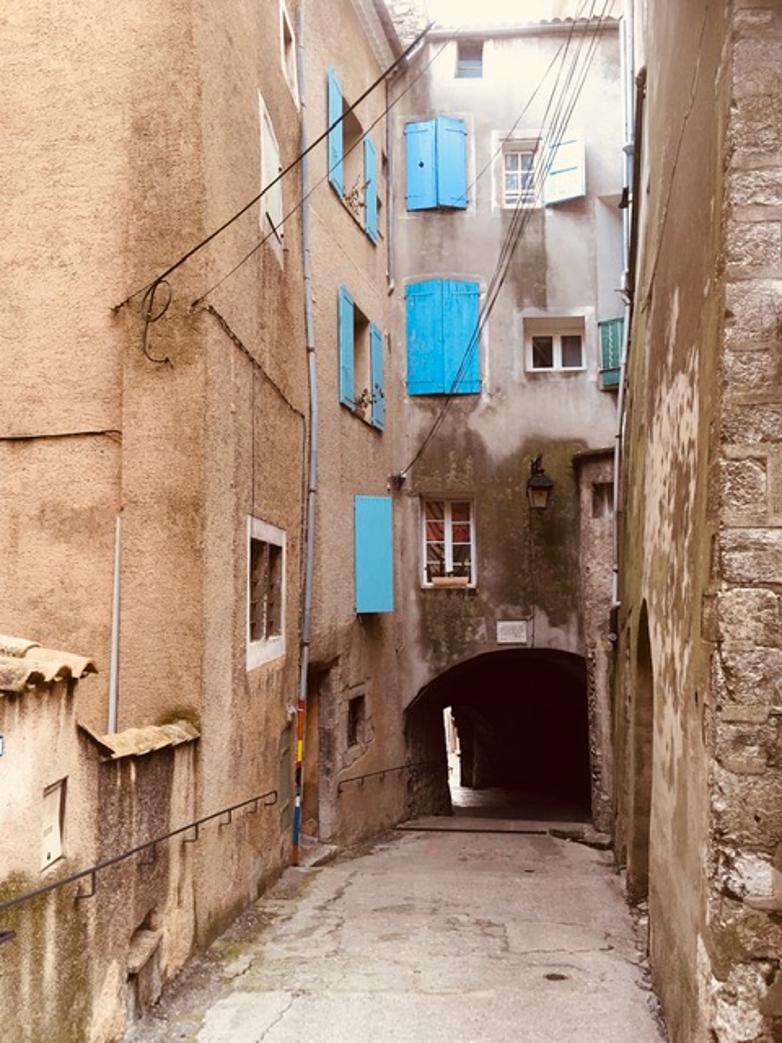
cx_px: 391
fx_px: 874
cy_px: 522
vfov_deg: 61.7
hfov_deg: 48.2
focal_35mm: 29
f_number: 2.2
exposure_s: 1/33
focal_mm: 4.15
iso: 50
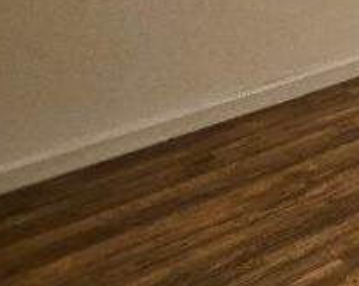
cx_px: 746
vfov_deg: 22.6
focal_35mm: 64
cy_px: -21
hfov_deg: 18.0
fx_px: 679
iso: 320
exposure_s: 1/33
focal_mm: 2.2
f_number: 2.2
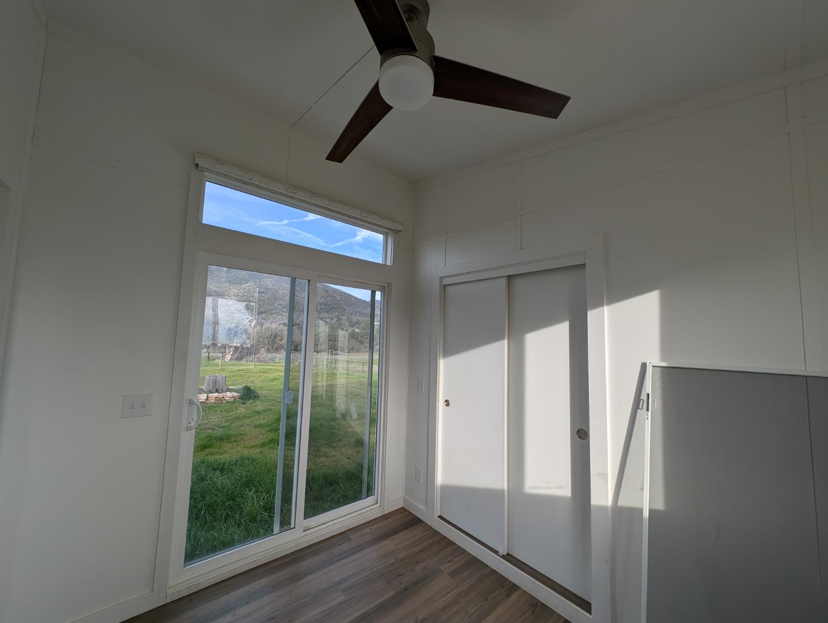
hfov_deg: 110.5
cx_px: 414
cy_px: 312
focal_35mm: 12
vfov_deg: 94.6
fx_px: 287
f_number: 1.95
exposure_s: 1/456
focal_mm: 2.23
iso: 38
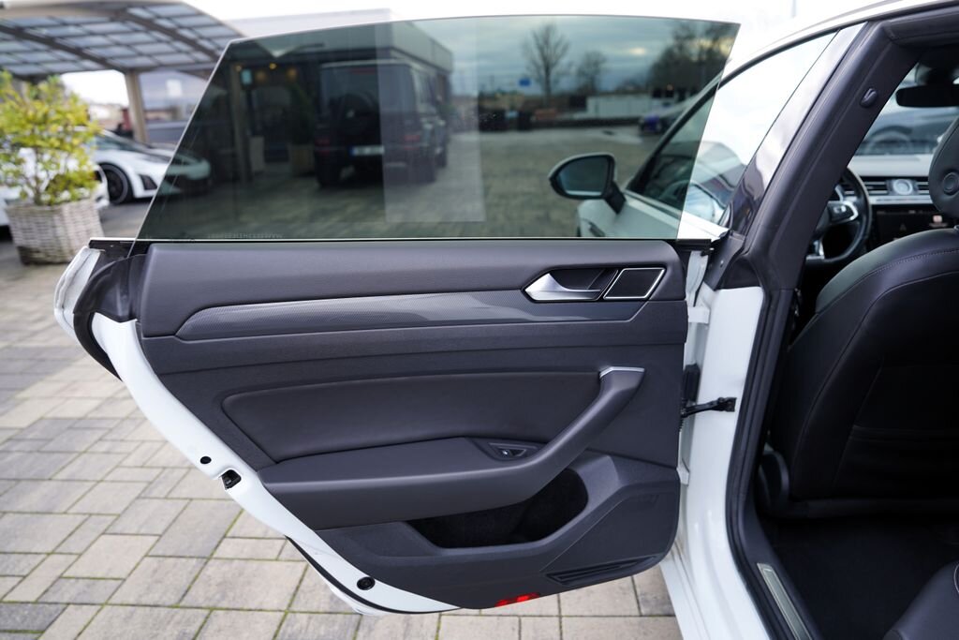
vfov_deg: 53.1
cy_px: 320
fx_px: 639
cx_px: 480
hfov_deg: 73.7
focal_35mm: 24
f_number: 3.2
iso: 100
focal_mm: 24
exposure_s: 1/40
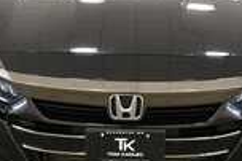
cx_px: 127
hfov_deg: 25.7
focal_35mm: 79
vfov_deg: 17.2
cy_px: 52
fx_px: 530
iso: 1250
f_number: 5.6
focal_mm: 20
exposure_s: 1/125
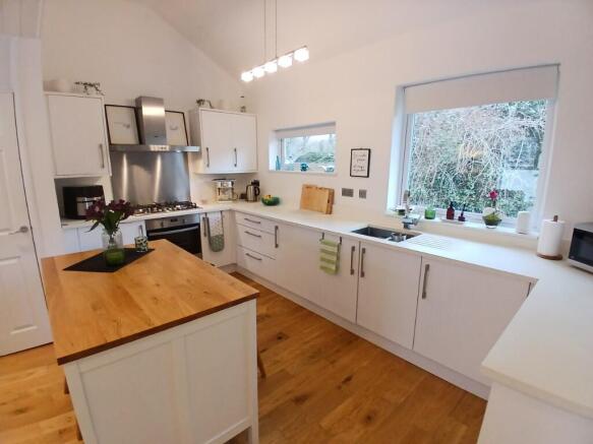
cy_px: 222
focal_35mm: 17
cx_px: 296
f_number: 2.2
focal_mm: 1.4
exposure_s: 1/33.3
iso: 125
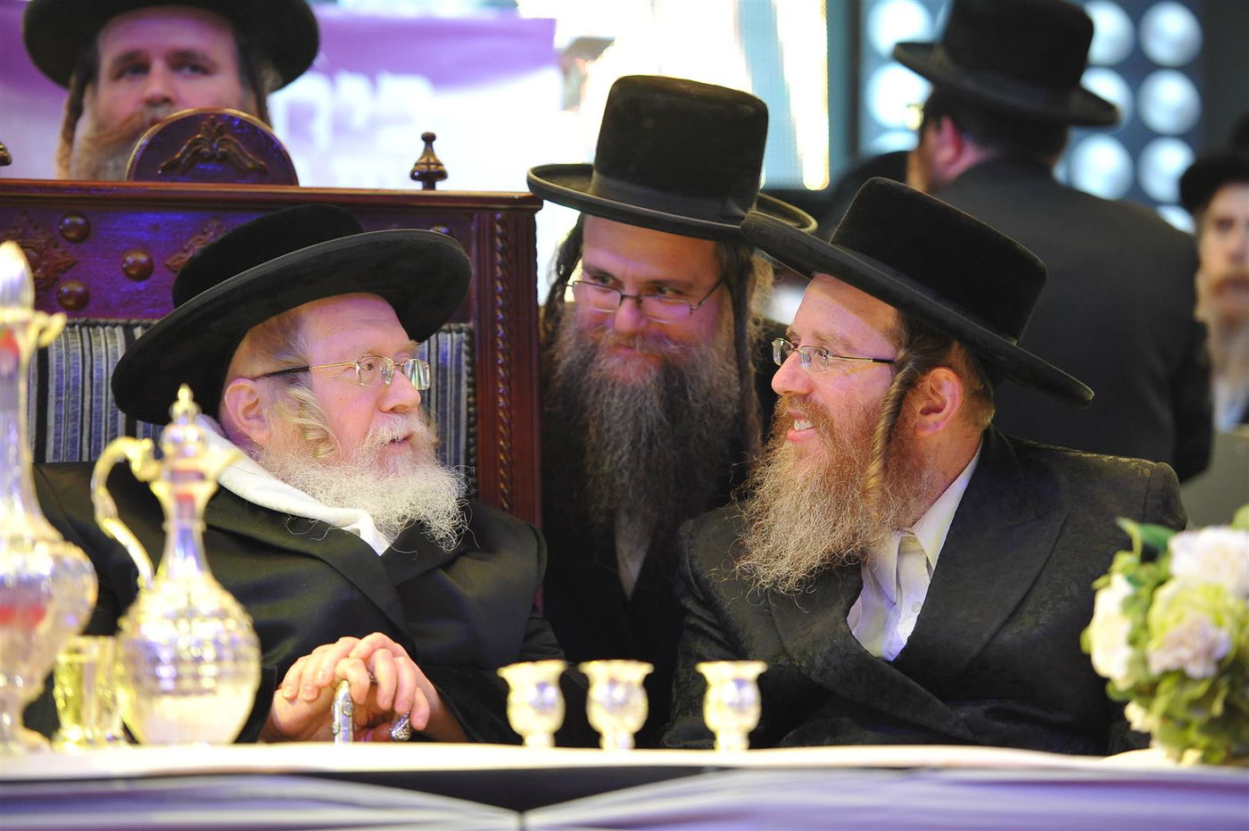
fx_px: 5026
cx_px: 624
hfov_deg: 14.2
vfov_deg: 9.4
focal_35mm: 145
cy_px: 416
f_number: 3.2
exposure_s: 1/125
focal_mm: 145
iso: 2000
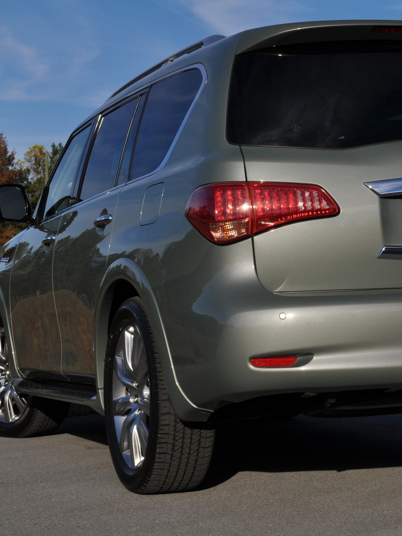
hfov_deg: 16.9
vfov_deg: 22.5
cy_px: 268
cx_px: 303
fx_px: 1347
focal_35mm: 87
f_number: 11
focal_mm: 40
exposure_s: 1/500
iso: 200
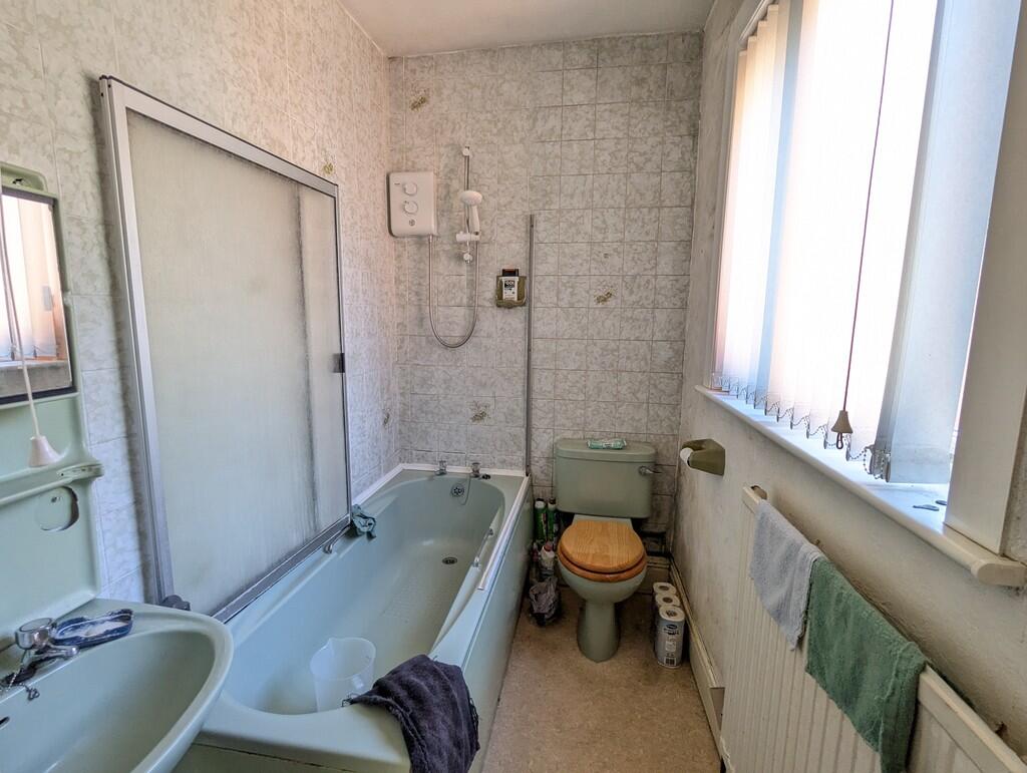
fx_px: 475
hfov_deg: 94.4
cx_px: 514
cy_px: 386
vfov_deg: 78.2
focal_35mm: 16
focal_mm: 2.35
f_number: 2.2
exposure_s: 1/50
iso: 146
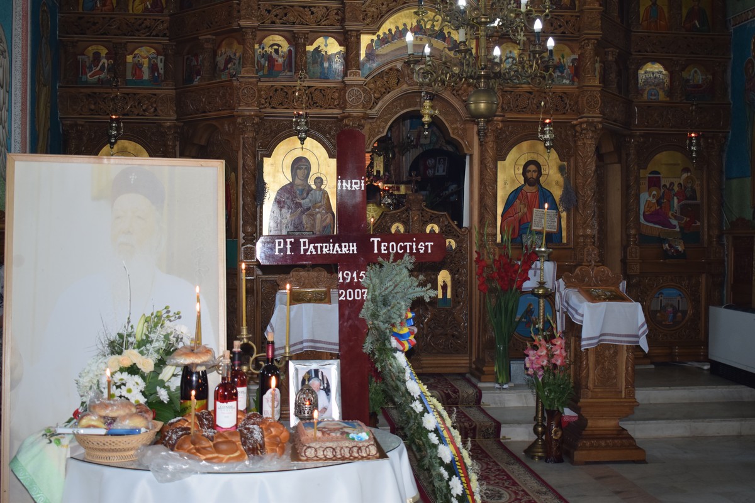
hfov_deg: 46.4
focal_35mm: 42
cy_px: 252
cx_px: 378
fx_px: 881
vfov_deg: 31.9
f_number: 4.2
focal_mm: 28
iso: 800
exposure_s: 1/60
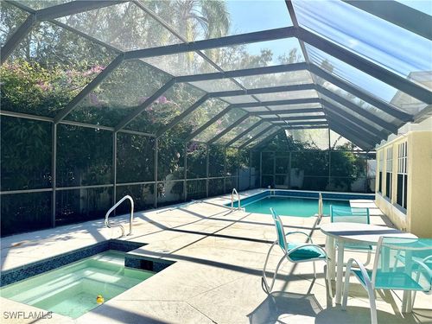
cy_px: 162
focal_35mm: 24
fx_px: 300
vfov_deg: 56.8
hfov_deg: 71.6
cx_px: 216
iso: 80
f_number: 1.78
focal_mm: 6.86
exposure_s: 1/2660
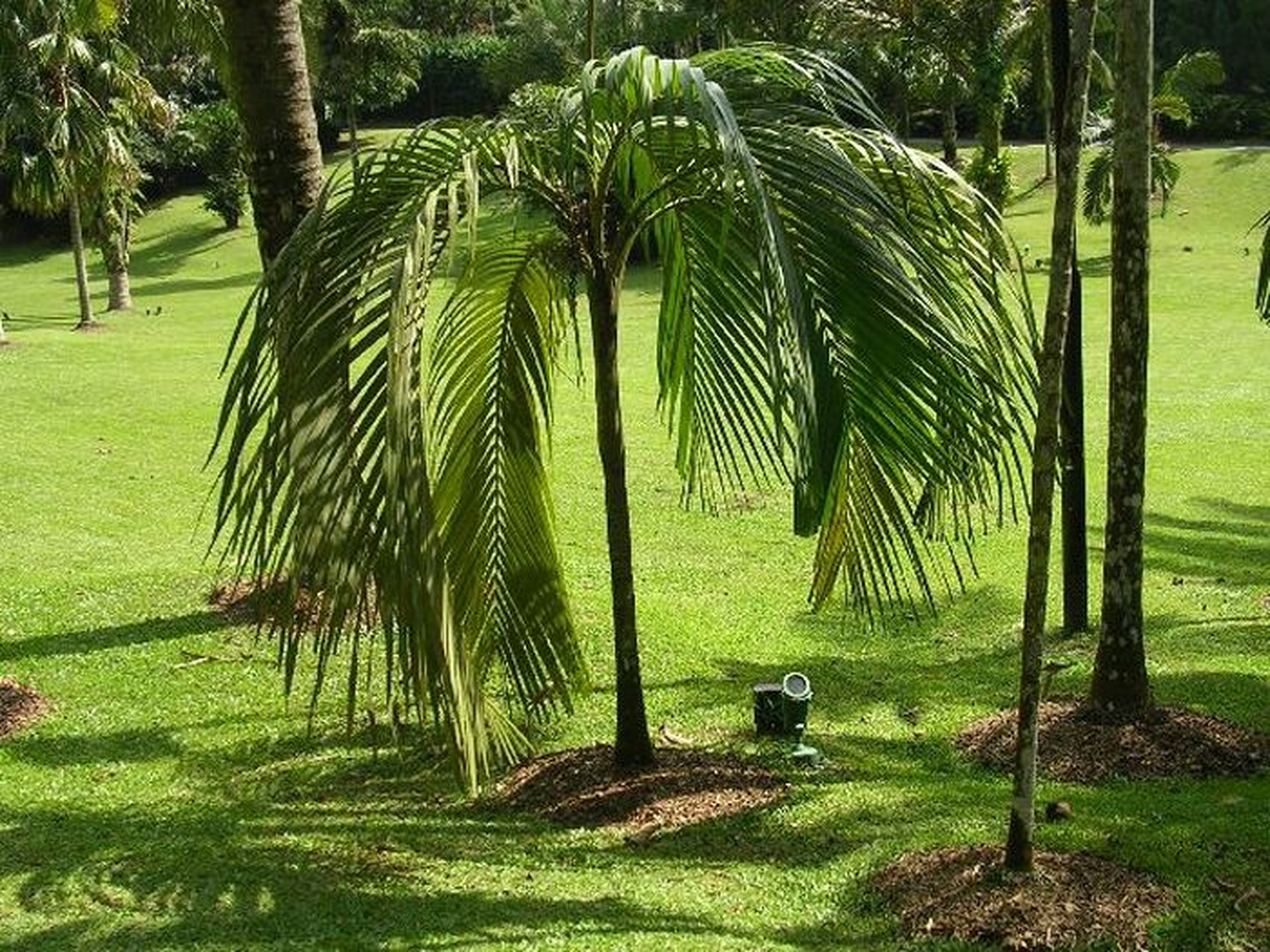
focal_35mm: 46
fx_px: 1688
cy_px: 476
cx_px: 635
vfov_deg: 31.5
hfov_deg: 41.2
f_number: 3
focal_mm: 7.1
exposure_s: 1/442
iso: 50
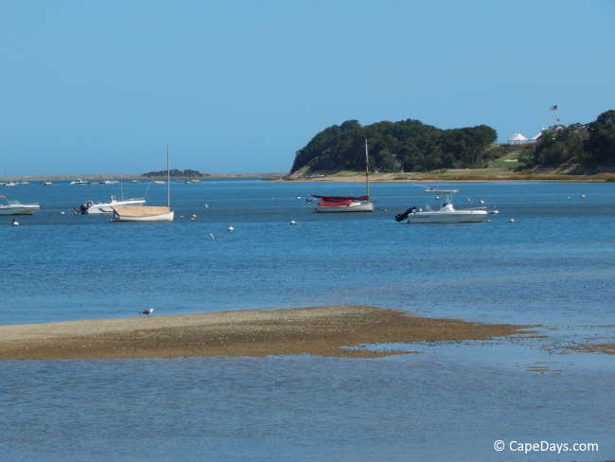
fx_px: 2879
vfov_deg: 9.2
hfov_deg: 12.2
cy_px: 231
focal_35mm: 162
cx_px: 308
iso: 125
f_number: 5.1
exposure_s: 1/1000
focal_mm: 28.7
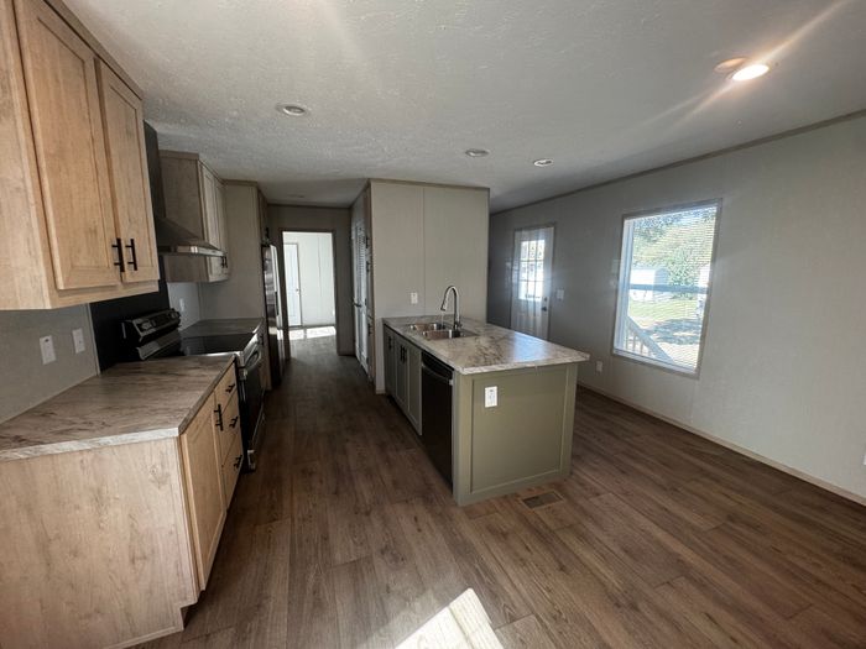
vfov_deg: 85.7
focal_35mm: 14
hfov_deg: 102.1
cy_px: 324
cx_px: 433
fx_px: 350
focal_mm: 2.22
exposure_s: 1/120
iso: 200
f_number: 2.2
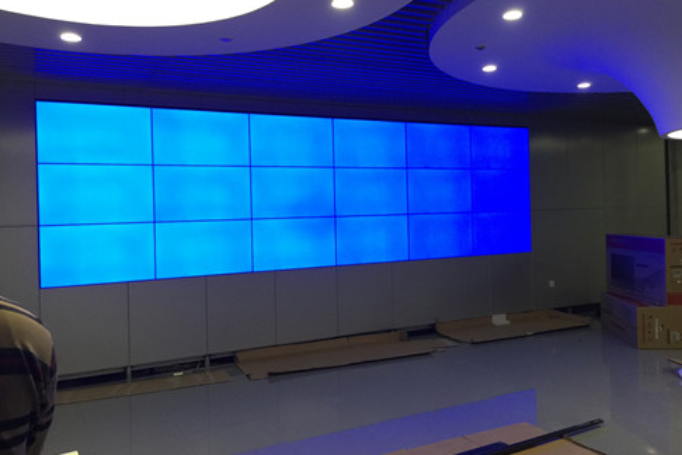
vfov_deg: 42.3
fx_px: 587
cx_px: 345
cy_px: 213
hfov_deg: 60.3
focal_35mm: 31
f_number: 2.2
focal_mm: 4.15
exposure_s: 1/33
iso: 64
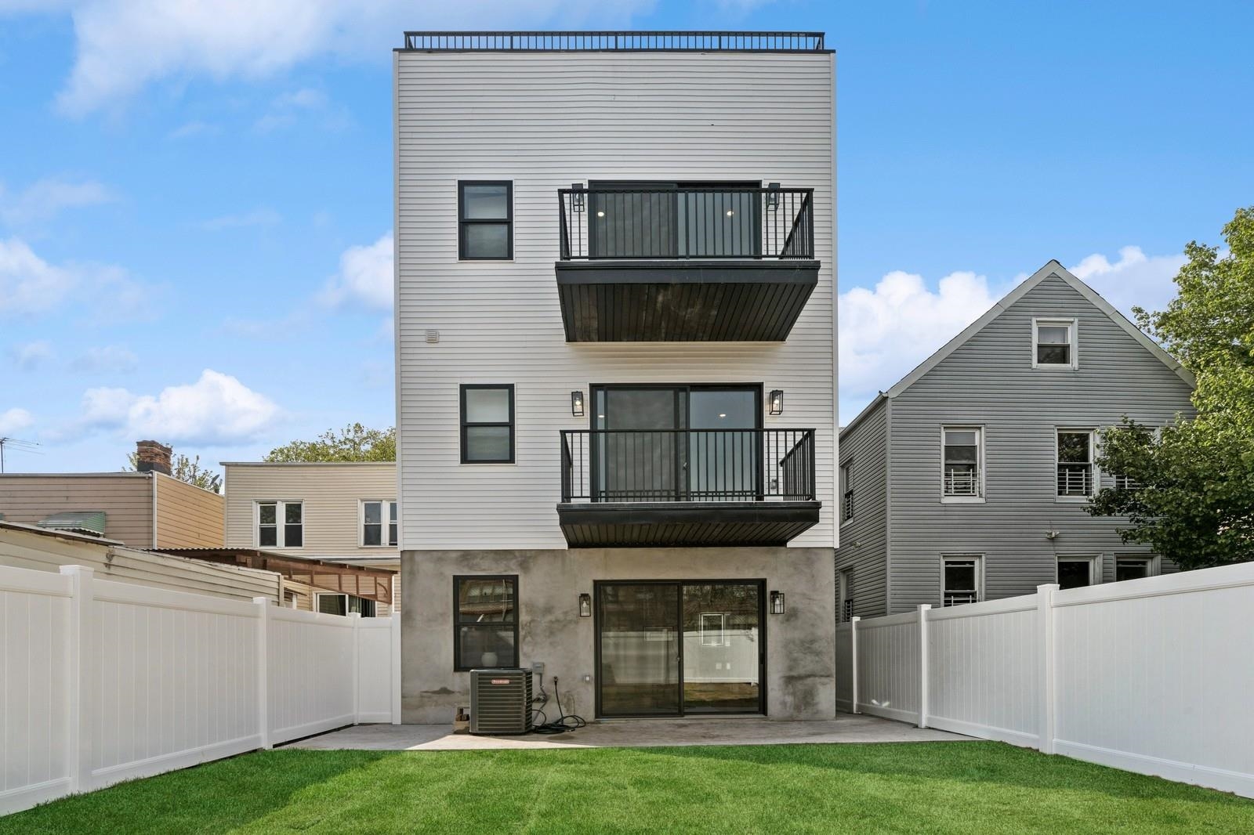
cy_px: 418
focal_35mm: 16
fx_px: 557
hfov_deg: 96.7
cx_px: 627
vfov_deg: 73.7
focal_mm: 16
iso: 100
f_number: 11
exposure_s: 1/350
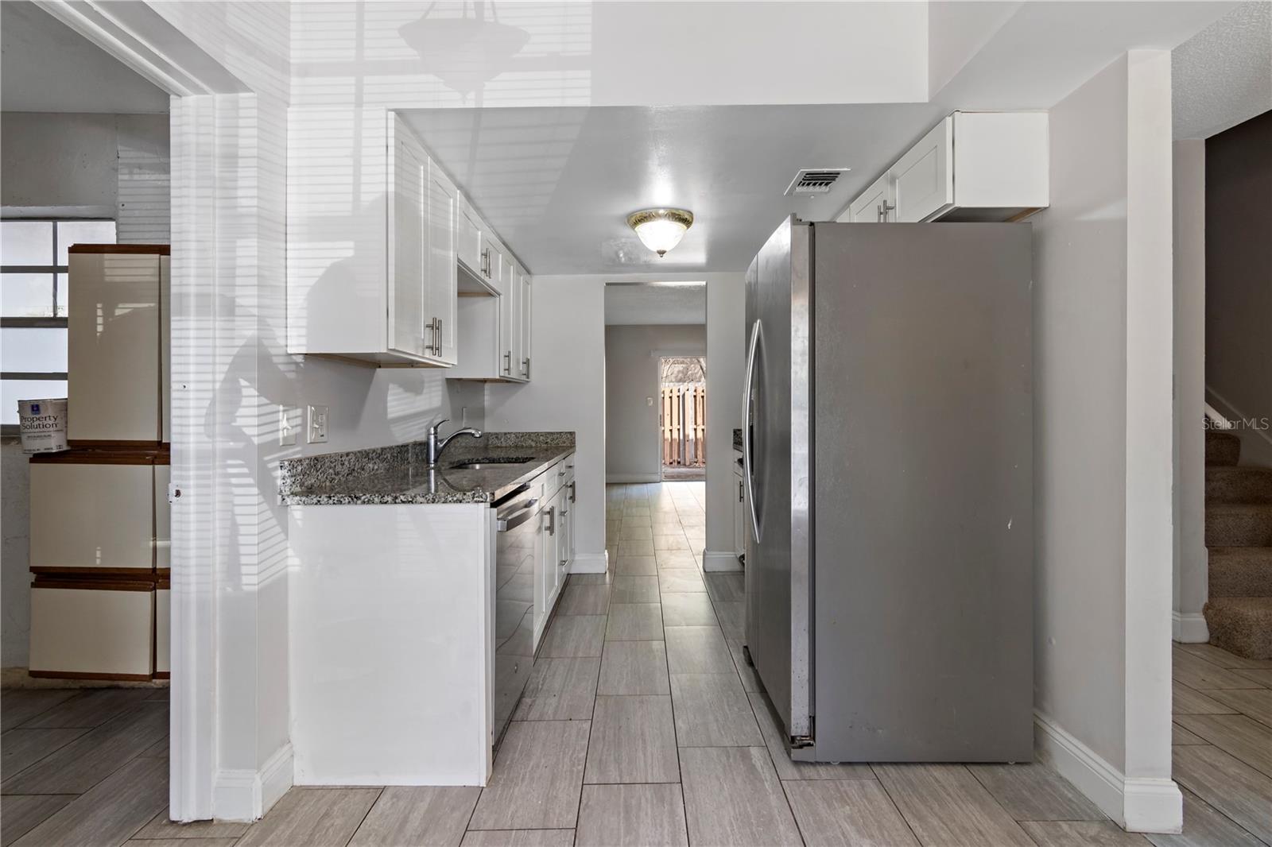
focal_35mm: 16
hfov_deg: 95.0
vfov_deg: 72.0
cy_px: 424
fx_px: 583
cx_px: 636
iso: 200
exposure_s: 1/5
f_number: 9
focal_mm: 11
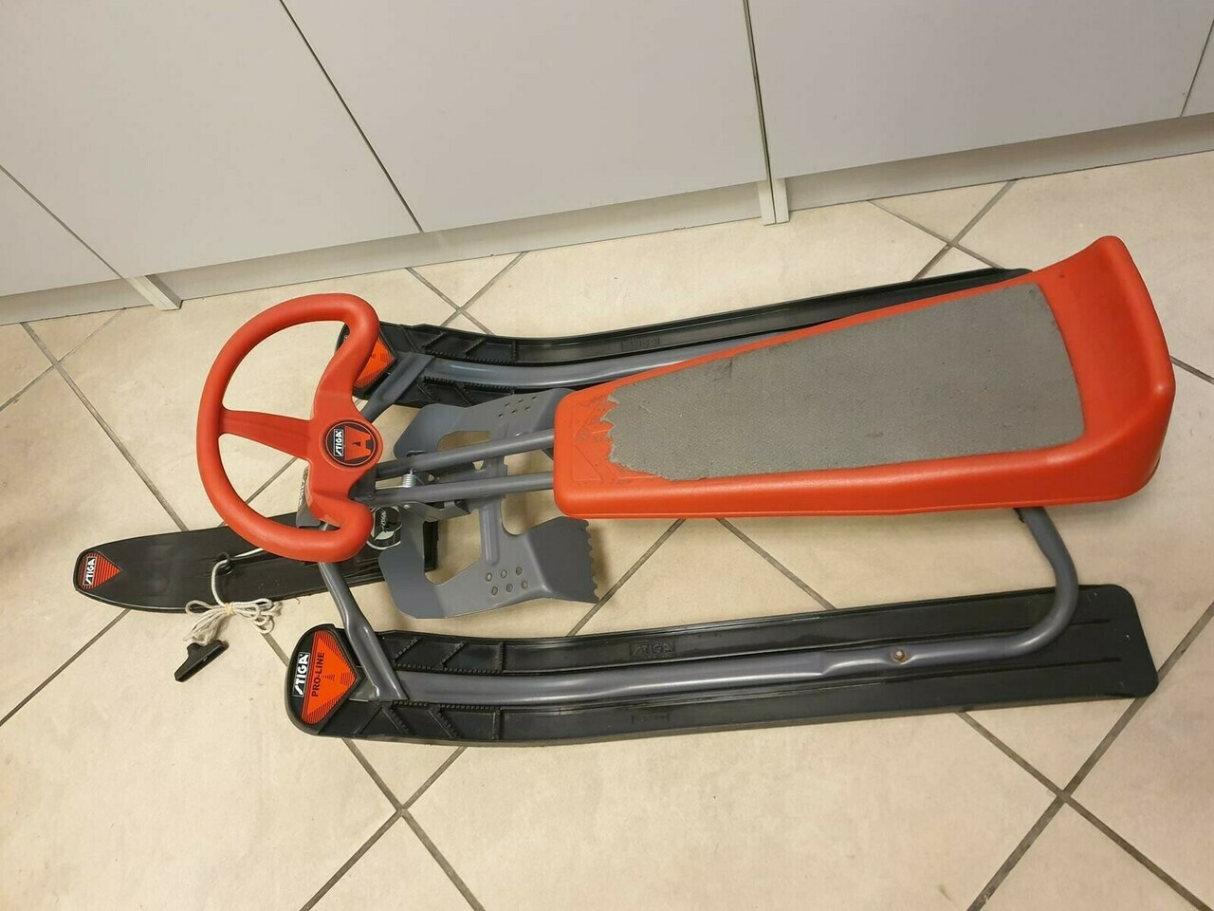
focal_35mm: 26
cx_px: 607
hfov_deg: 67.3
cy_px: 456
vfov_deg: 53.1
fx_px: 912
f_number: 1.5
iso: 250
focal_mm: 4.3
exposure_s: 1/50
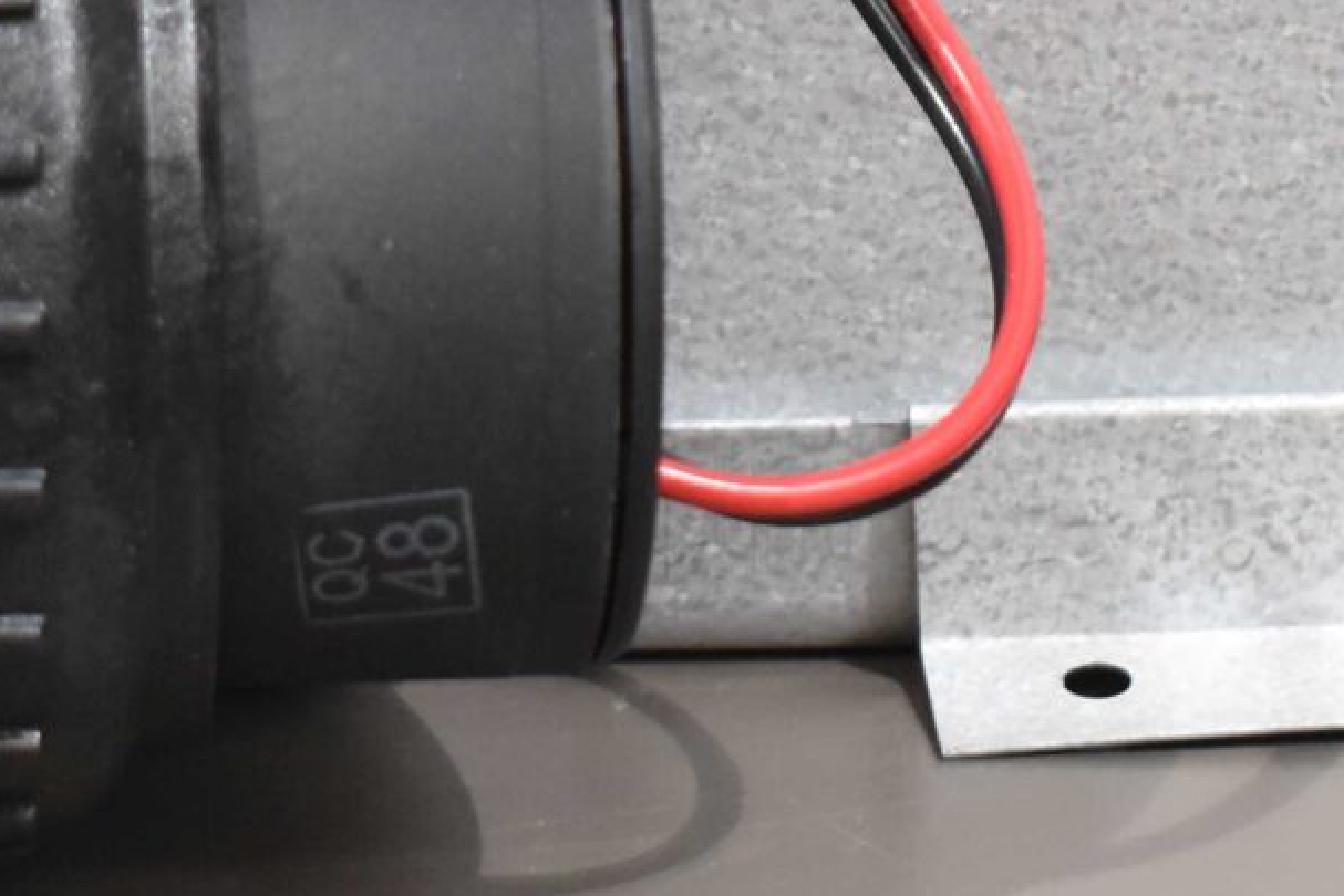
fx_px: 7323
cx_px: 713
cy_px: -79
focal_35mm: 196
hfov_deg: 10.5
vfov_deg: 7.0
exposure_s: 1/125
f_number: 4.2
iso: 1250
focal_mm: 31
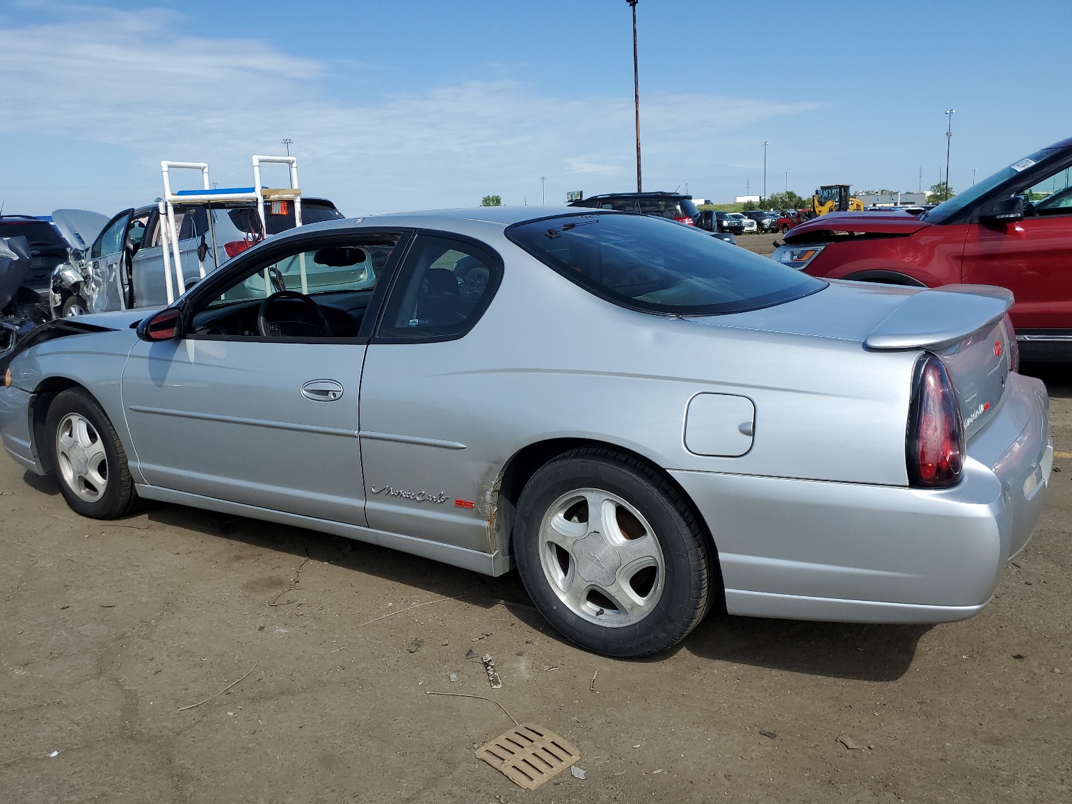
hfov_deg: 65.3
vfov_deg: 51.4
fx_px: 836
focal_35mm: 27
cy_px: 414
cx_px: 521
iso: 50
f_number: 1.5
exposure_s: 1/5000
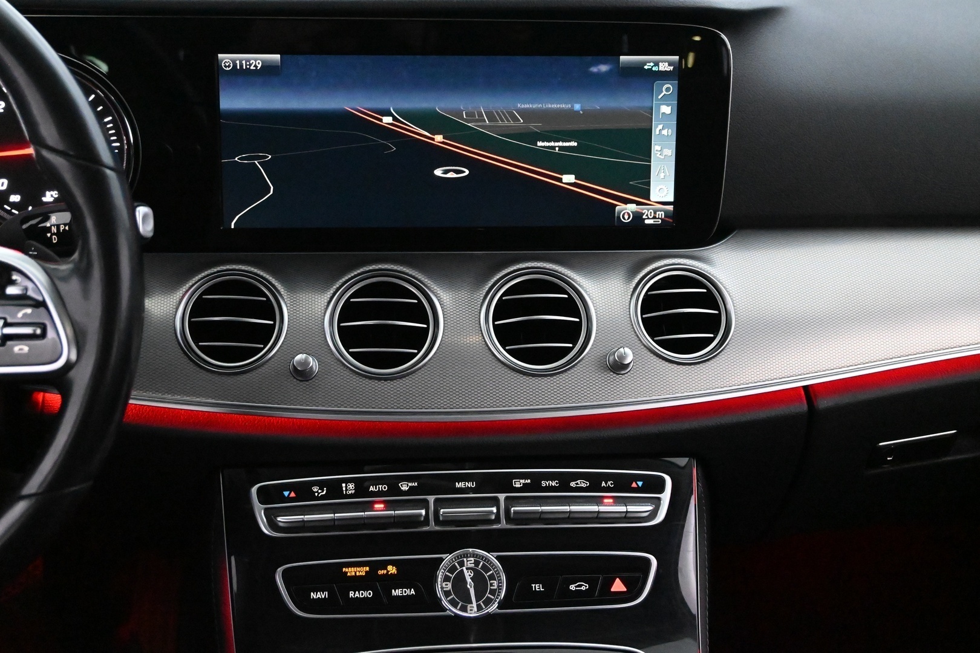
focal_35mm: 52
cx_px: 490
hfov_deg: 37.9
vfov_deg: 25.8
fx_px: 1429
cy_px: 326
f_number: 5.3
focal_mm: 35
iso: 12800
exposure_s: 1/60
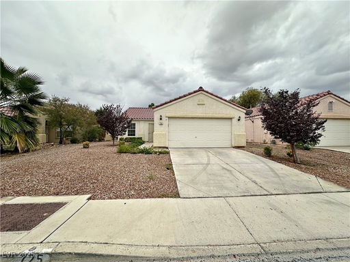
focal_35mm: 14
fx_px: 142
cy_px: 131
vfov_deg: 85.7
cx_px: 175
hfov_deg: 102.1
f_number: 2.2
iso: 40
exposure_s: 1/269
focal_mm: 2.22
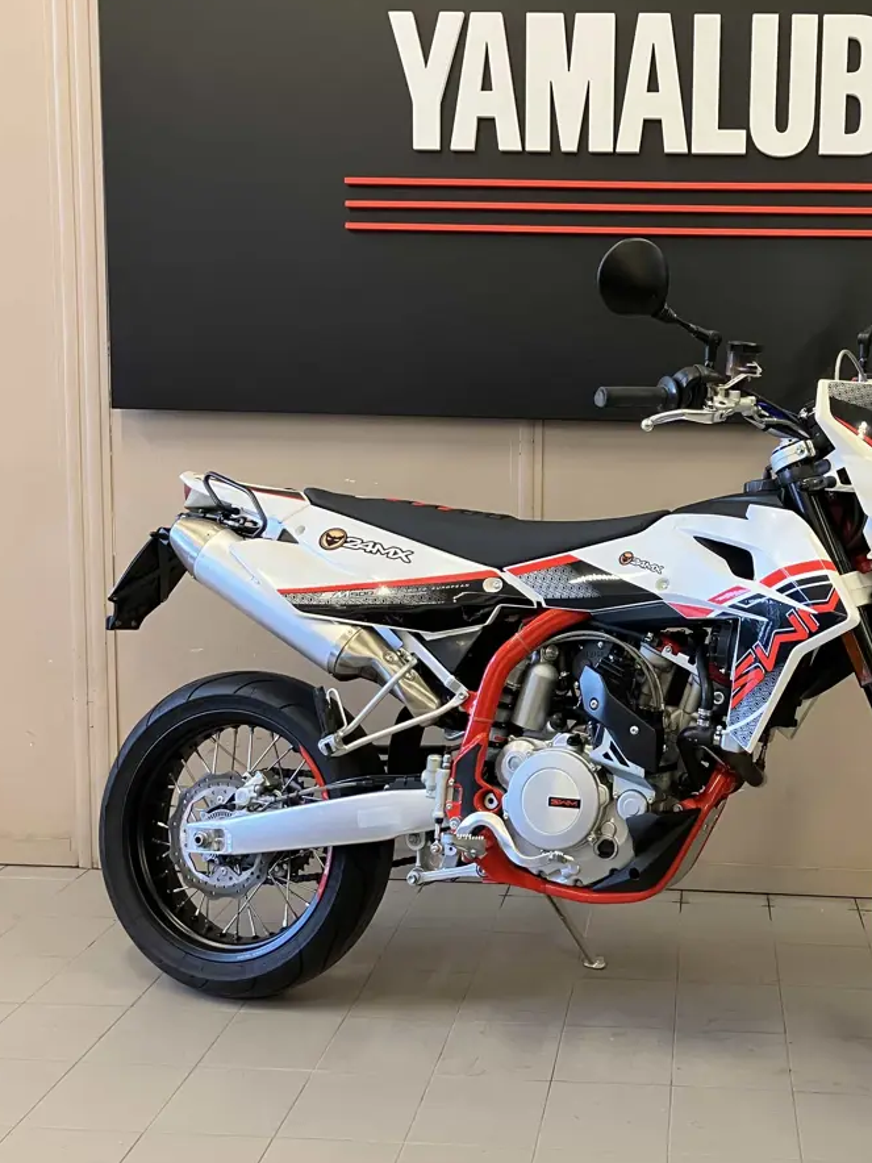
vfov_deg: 49.0
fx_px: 1276
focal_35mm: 38
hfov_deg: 36.9
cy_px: 580
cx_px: 646
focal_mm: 3.99
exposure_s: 1/60
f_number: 1.8
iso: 125
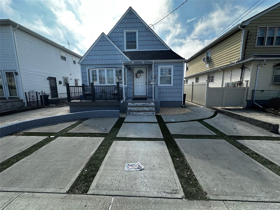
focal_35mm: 14
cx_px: 140
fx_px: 113
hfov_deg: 102.1
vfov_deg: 85.7
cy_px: 105
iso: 40
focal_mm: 2.22
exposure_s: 1/831
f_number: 2.2
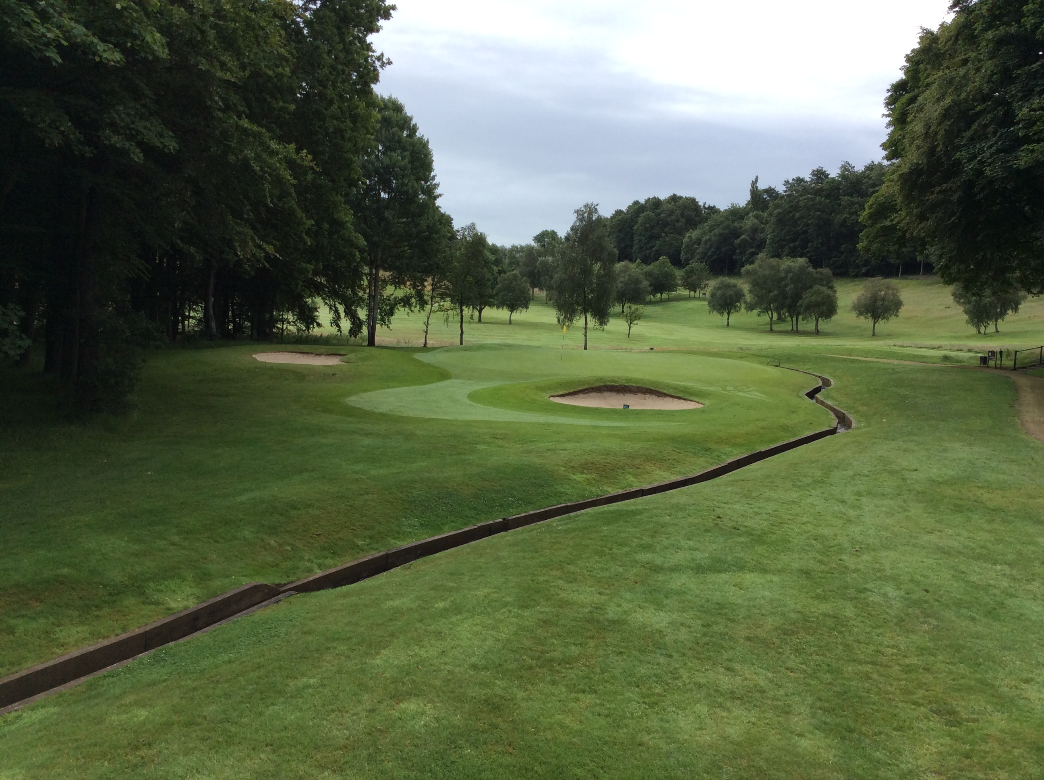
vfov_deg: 44.1
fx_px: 964
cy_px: 390
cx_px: 522
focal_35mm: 32
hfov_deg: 56.9
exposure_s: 1/550
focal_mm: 3.3
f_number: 2.4
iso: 32
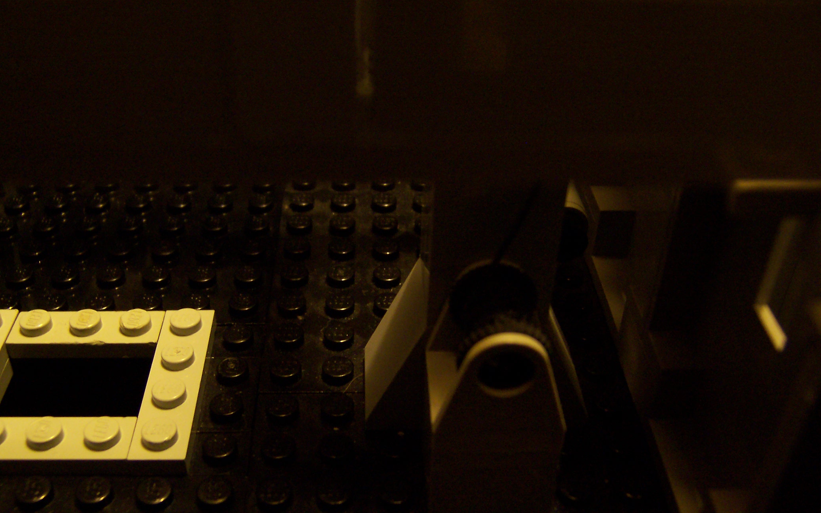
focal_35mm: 39
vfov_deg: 32.7
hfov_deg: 50.4
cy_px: 299
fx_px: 873
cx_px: 393
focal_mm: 5.5
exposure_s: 1/8
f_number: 2.8
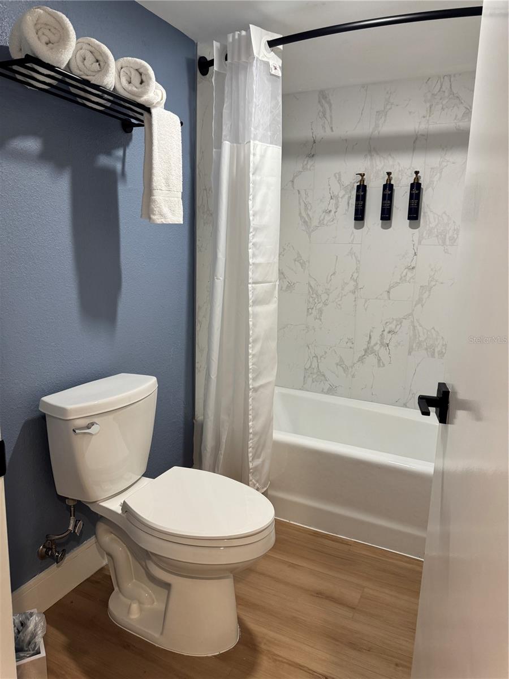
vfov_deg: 71.6
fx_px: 471
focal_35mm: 24
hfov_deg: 56.8
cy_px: 340
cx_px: 254
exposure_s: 1/120
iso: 200
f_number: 1.78
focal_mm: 6.76
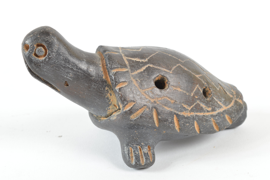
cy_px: 90
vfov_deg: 16.5
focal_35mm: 82
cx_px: 135
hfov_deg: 24.6
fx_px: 618
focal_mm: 55
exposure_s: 1/100
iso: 100
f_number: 11
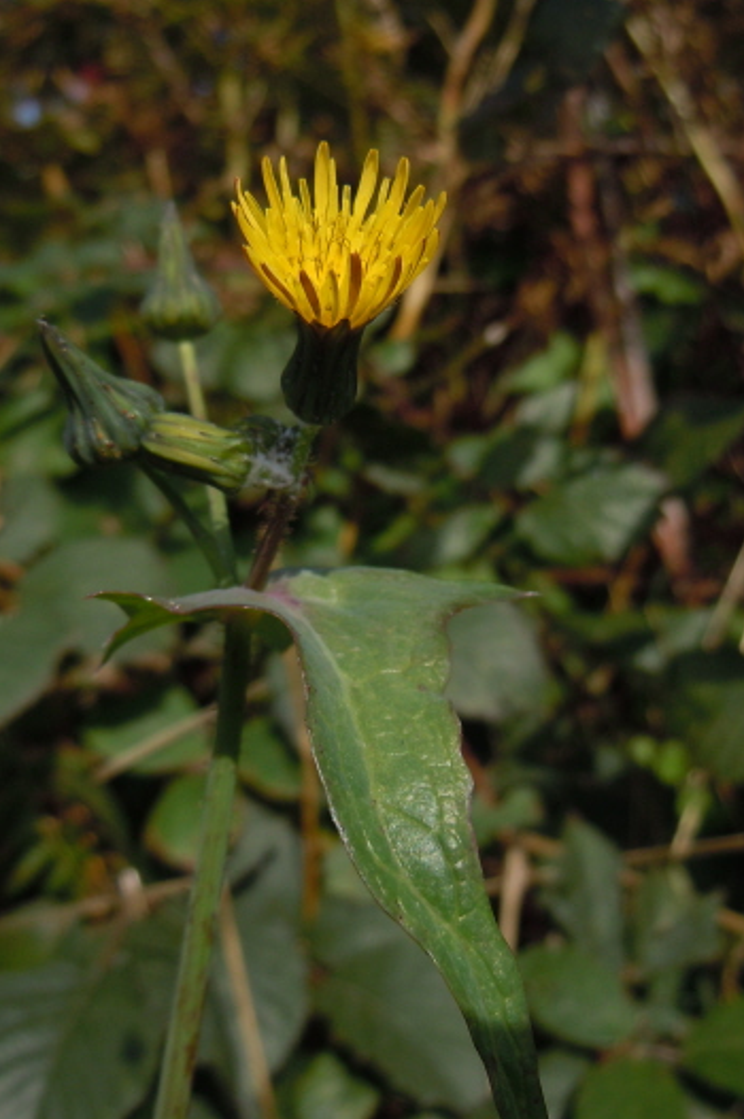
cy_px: 530
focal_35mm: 38
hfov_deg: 35.0
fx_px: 1179
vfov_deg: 50.7
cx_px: 336
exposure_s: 1/800
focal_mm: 5.4
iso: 100
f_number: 3.5
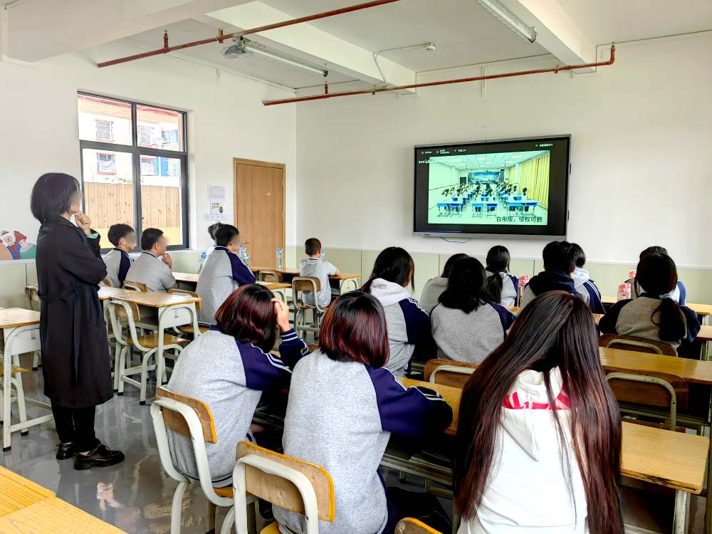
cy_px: 267
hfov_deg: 65.3
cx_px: 356
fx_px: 555
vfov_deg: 51.4
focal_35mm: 27
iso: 100
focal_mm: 5.54
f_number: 1.8
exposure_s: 1/50
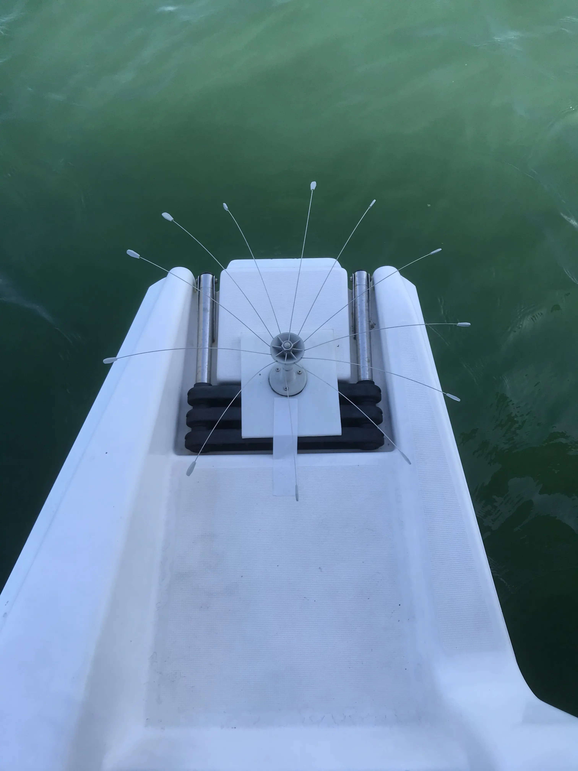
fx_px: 623
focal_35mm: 28
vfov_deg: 63.4
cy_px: 386
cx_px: 289
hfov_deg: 49.7
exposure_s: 1/731
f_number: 1.8
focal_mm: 3.99
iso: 20
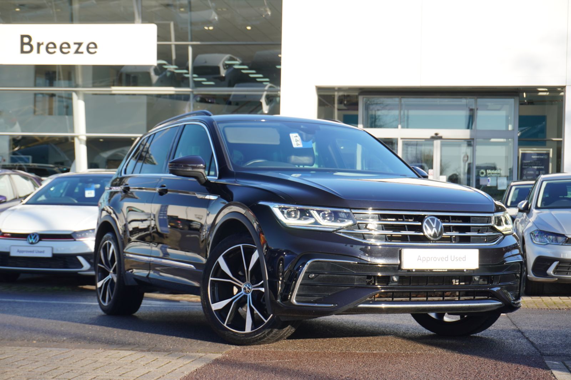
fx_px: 1046
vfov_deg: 20.6
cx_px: 286
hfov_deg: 30.5
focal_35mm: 66
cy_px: 190
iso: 100
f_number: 6.3
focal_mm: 44
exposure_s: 1/100
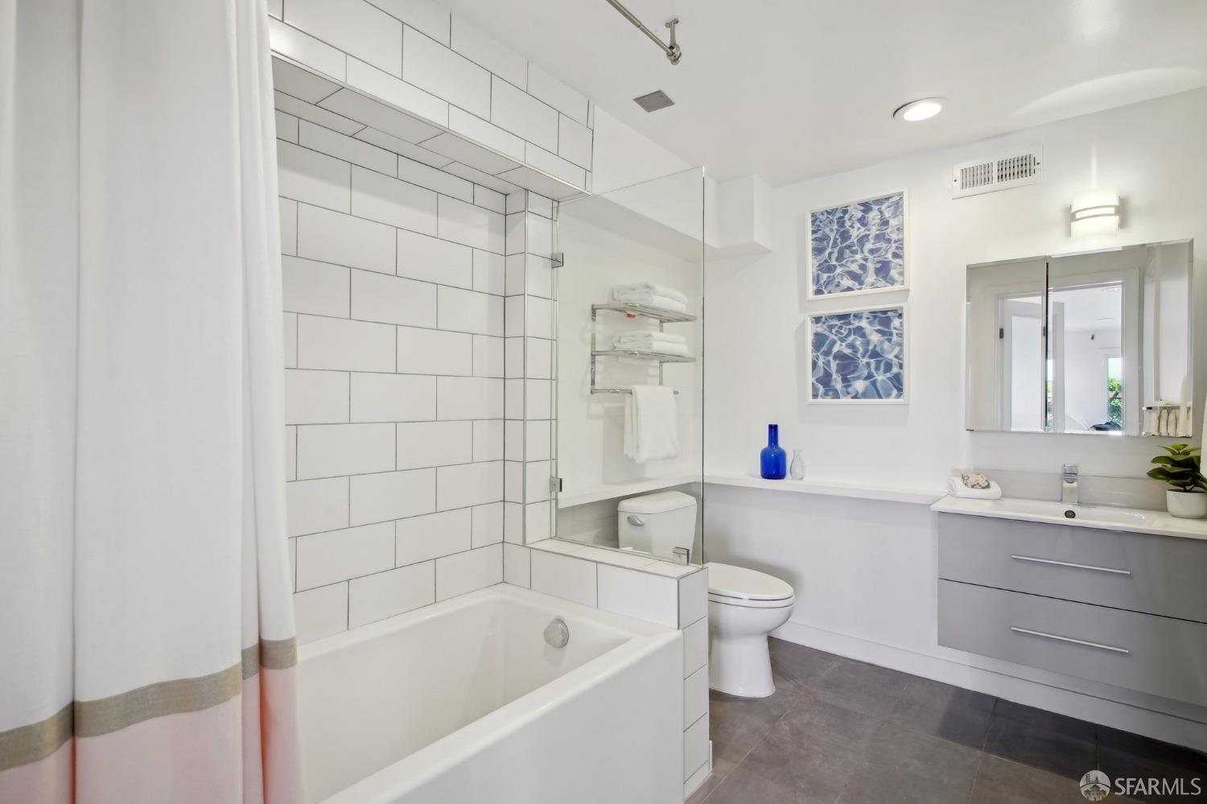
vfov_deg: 70.4
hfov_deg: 93.3
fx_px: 570
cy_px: 402
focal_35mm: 17
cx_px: 604
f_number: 8
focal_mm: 17
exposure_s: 1/10
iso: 400
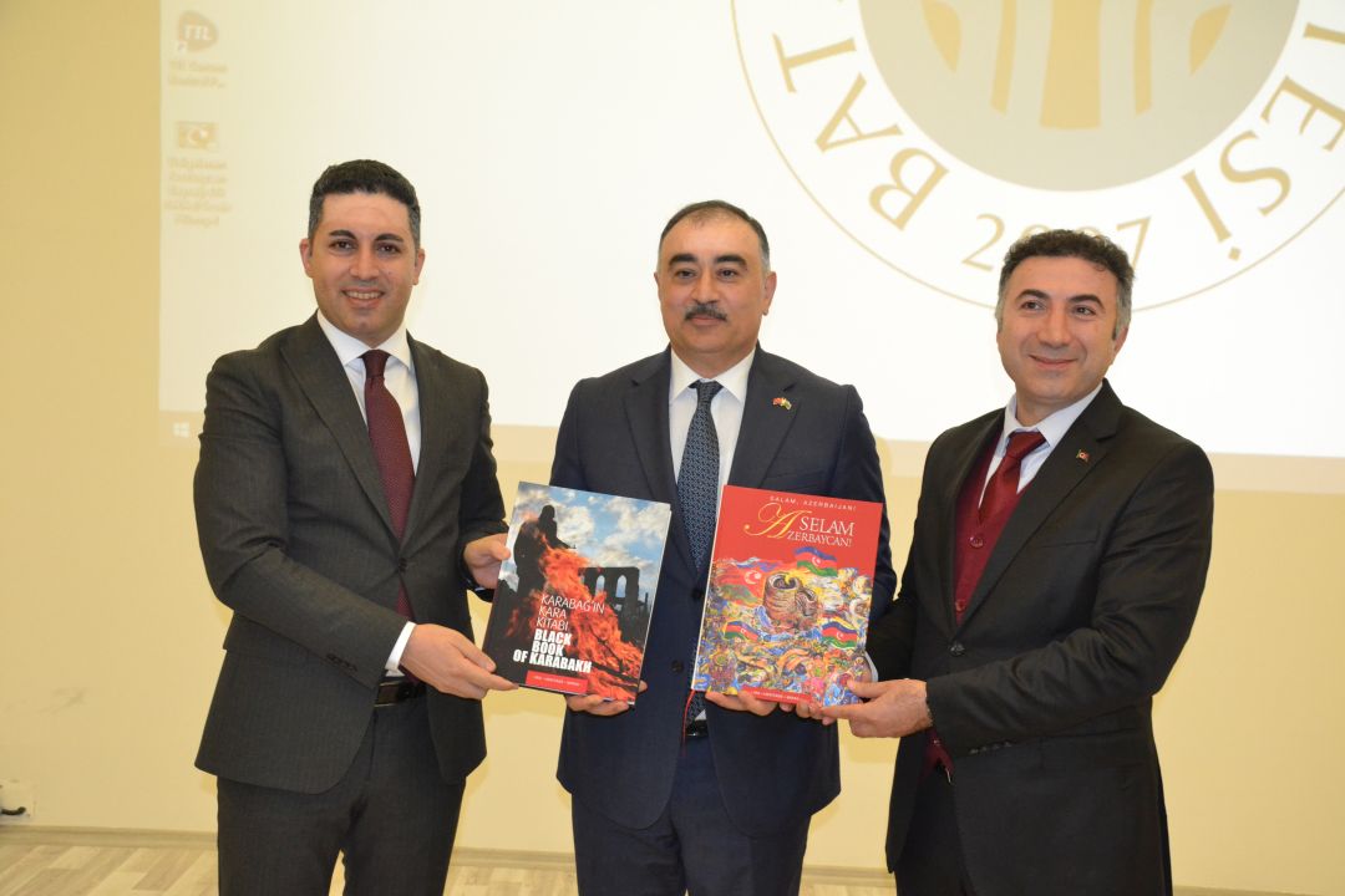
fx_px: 1457
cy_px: 448
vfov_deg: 34.2
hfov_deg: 49.6
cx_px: 672
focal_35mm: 39
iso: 2200
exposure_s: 1/60
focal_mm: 26
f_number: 3.8
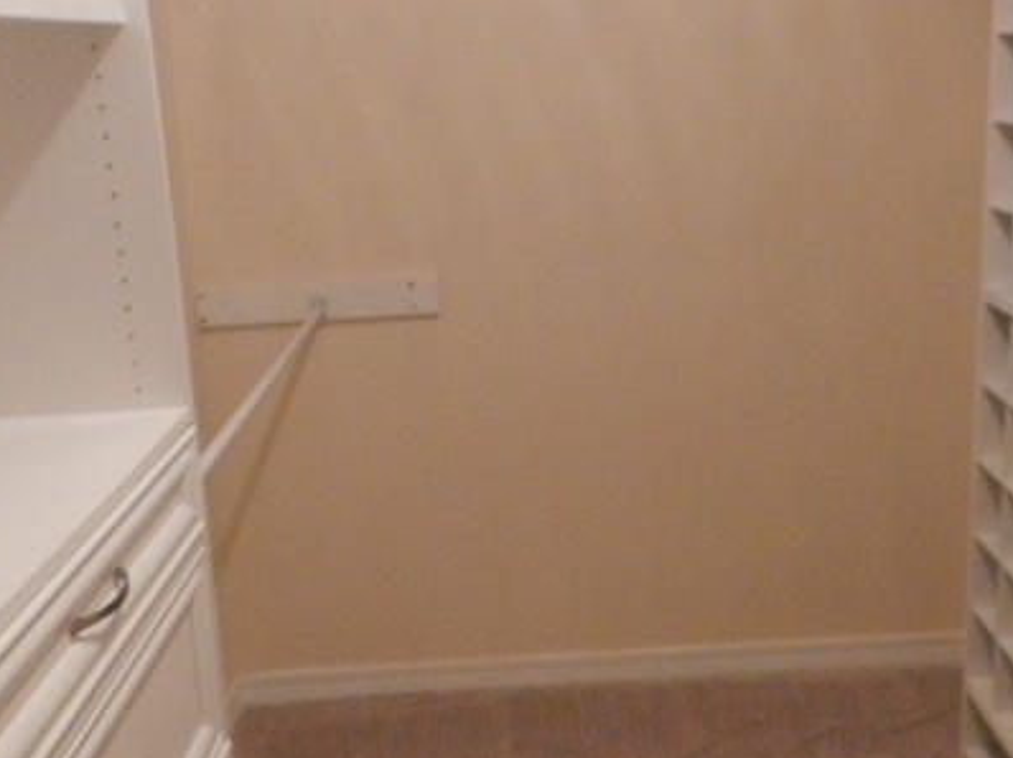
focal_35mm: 37
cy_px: 282
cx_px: 580
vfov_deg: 38.4
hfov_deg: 50.0
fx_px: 1082
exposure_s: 1/15
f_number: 3.4
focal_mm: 4
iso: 450
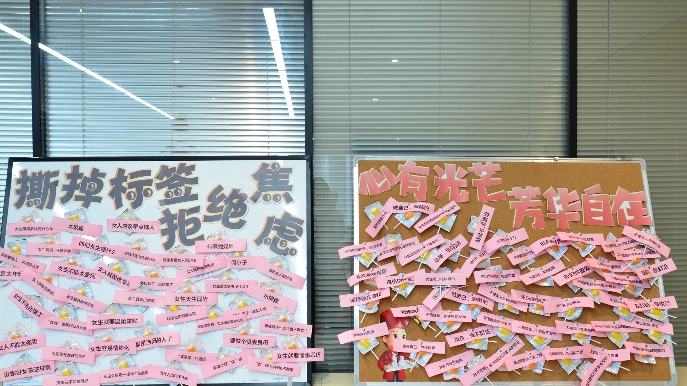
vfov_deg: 40.2
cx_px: 341
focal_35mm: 29
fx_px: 528
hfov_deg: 66.1
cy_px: 209
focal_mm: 18
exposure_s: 1/20
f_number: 9
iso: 800
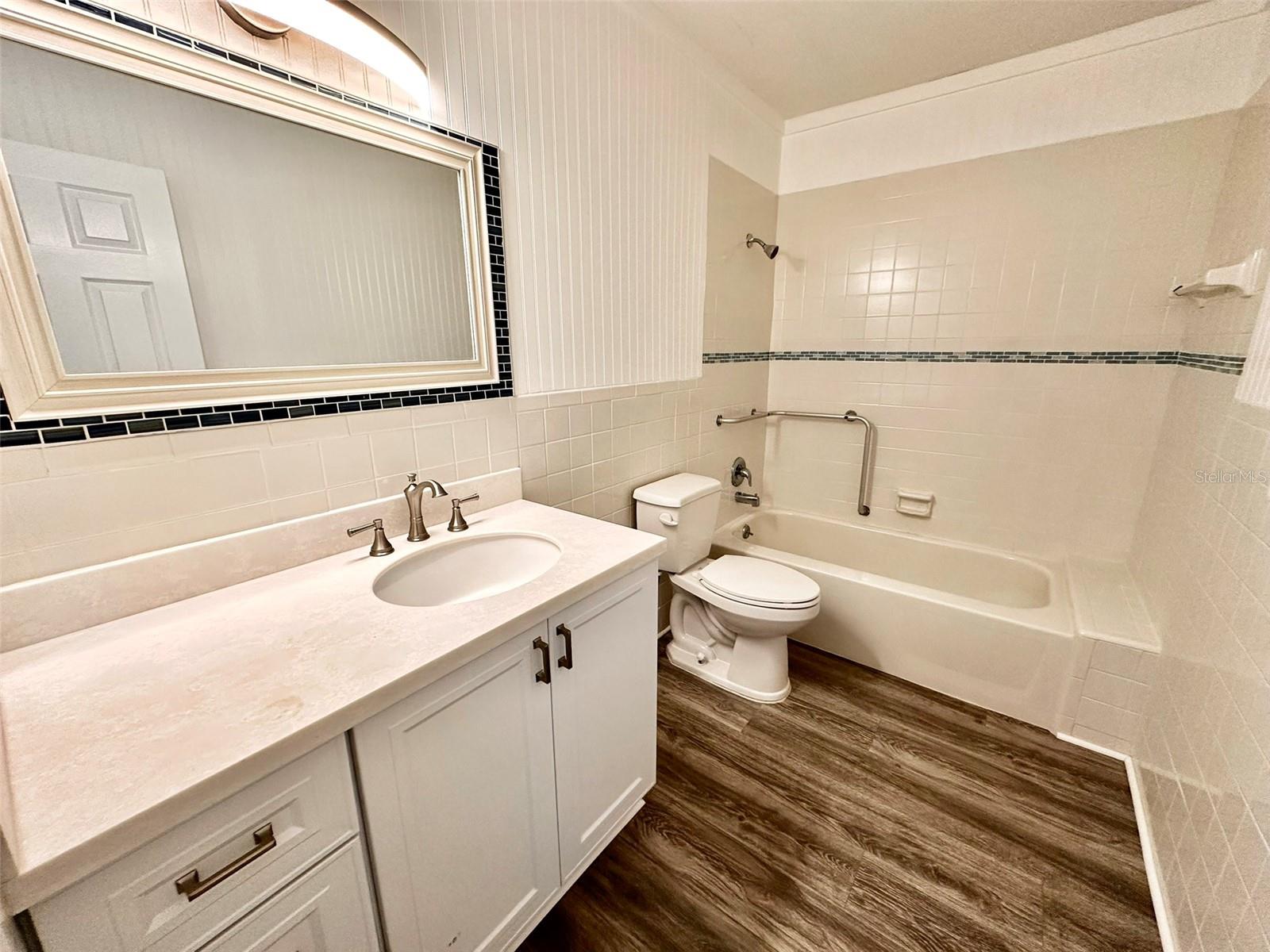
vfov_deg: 85.7
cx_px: 635
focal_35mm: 14
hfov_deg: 102.1
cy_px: 476
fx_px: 514
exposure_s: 1/120
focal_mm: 2.22
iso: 200
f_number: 2.2
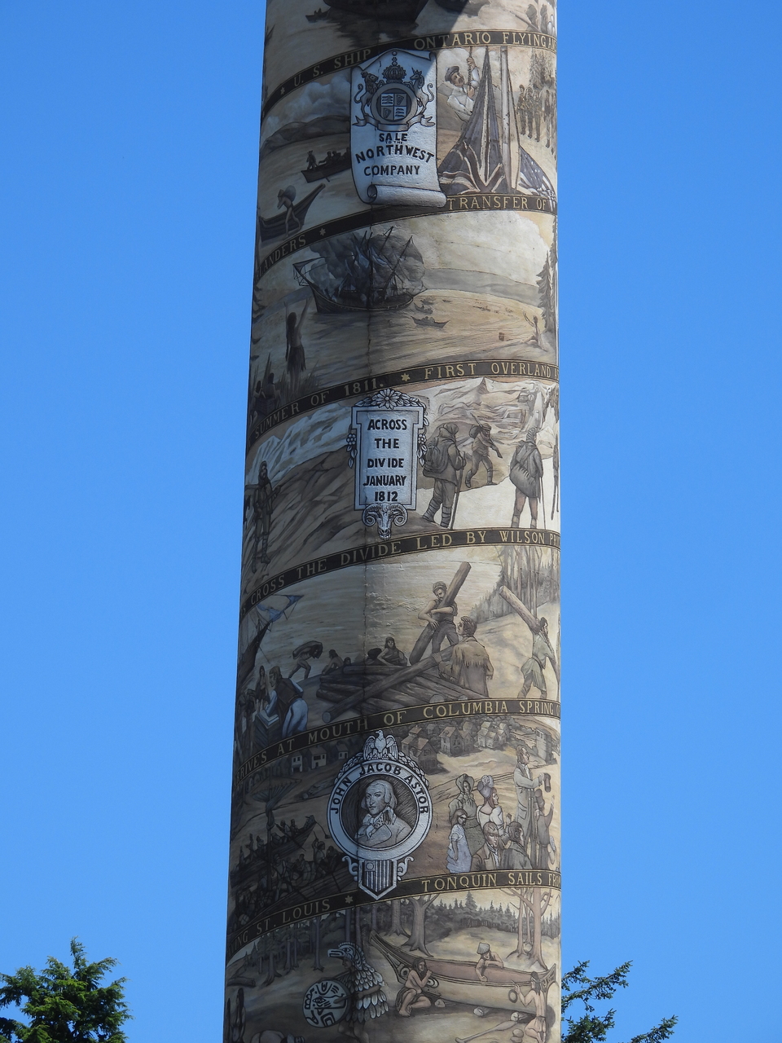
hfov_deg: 5.0
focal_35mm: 300
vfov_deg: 6.6
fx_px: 9036
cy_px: 522
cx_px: 391
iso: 100
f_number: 5
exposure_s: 1/640
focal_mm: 53.5
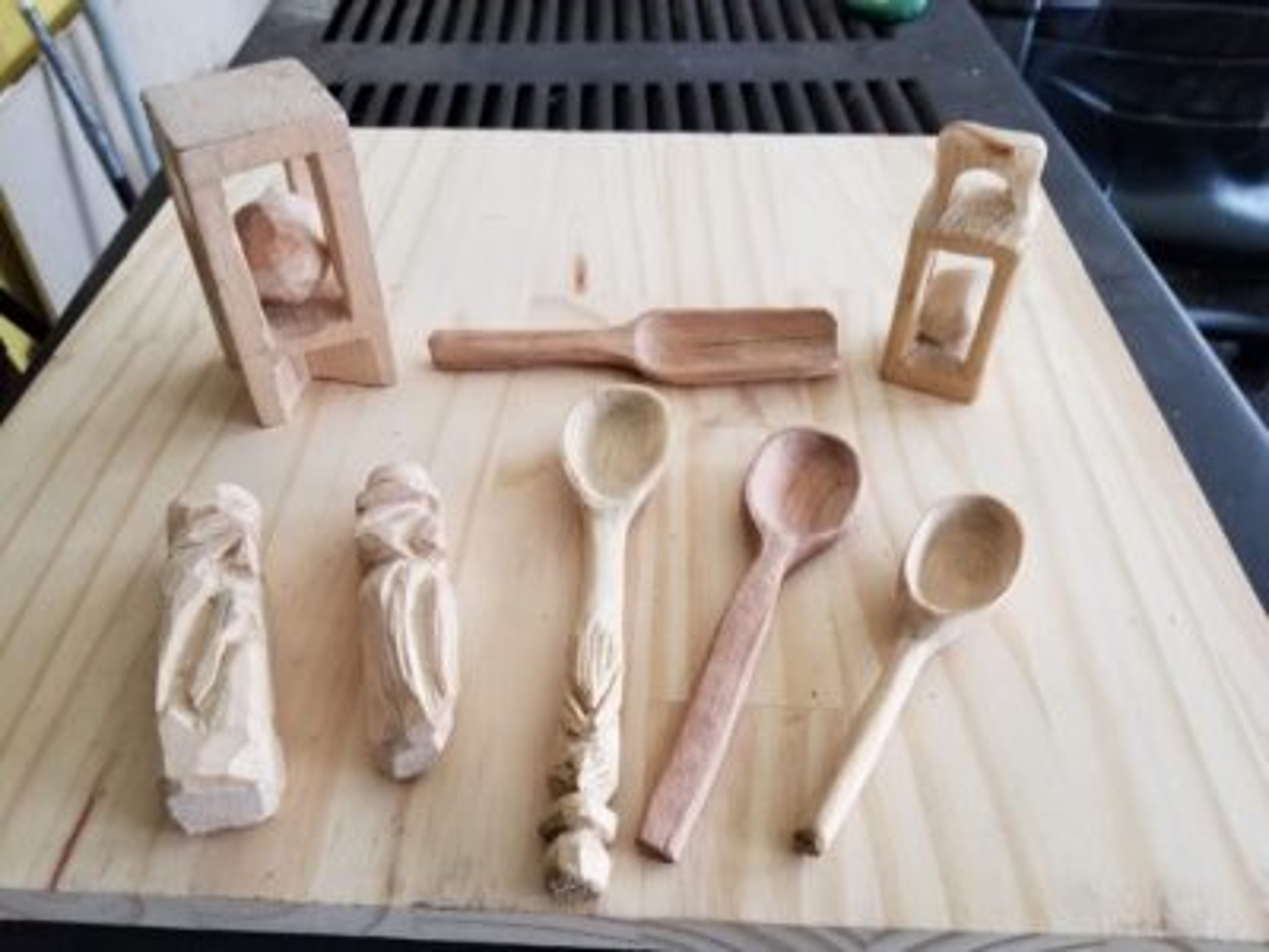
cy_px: 476
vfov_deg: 53.1
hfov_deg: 67.3
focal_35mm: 26
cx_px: 634
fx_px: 953
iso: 160
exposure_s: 1/30
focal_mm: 4.3
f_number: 1.7
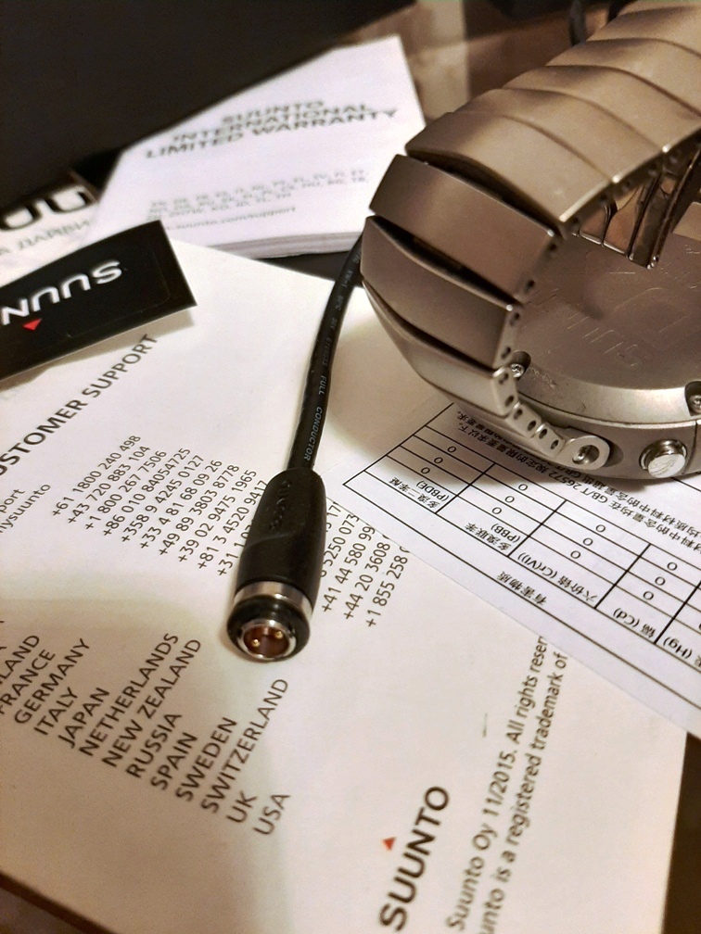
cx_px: 350
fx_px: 702
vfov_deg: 67.3
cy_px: 467
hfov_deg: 53.1
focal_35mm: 26
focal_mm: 3.93
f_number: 1.7
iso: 200
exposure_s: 1/33
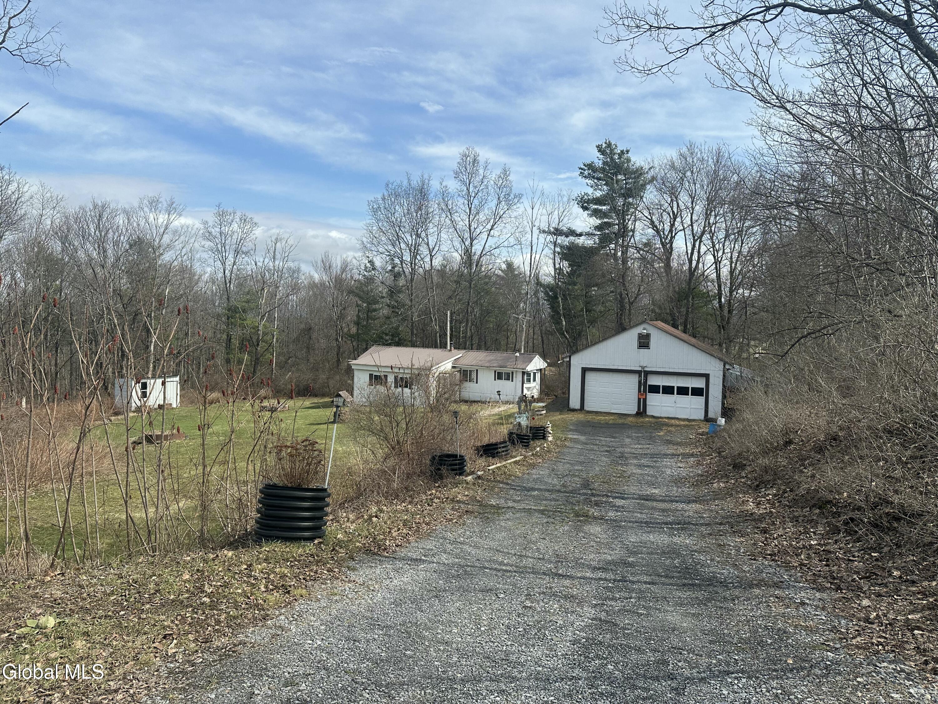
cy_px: 352
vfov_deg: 56.8
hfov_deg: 71.6
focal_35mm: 24
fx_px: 650
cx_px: 469
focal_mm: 6.86
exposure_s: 1/5525
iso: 80
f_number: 1.78
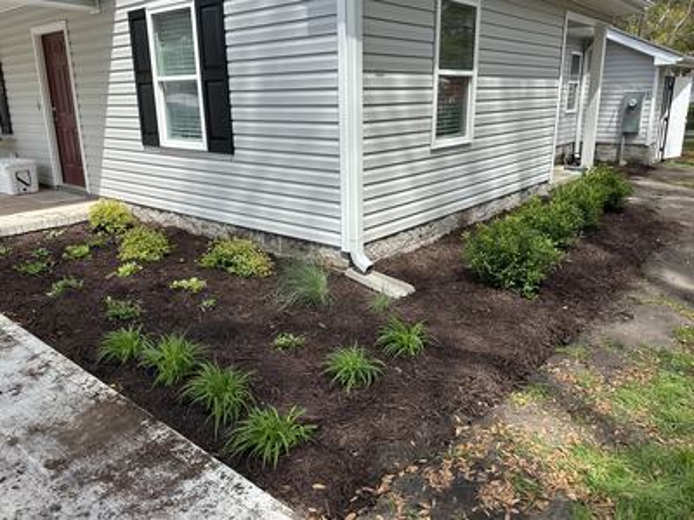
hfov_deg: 71.6
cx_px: 347
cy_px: 260
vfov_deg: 56.8
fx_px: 481
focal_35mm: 24
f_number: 1.78
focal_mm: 6.86
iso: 80
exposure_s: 1/2525
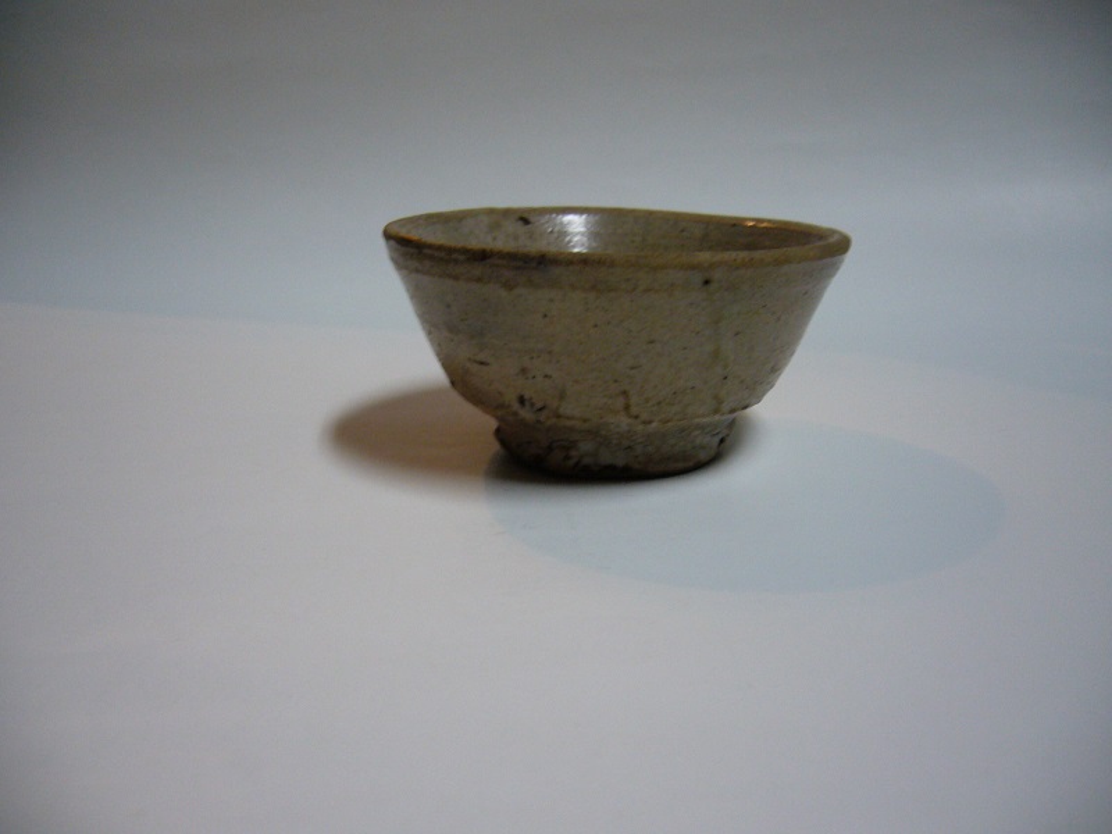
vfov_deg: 40.7
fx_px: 1124
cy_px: 417
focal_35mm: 35
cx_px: 556
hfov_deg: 52.6
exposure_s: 1/15
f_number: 2.8
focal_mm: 5.8
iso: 200
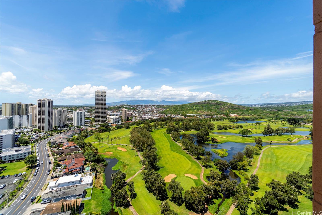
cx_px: 161
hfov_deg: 100.4
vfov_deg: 77.3
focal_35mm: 15
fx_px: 134
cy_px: 108
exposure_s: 1/640
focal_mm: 10
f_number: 8
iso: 160
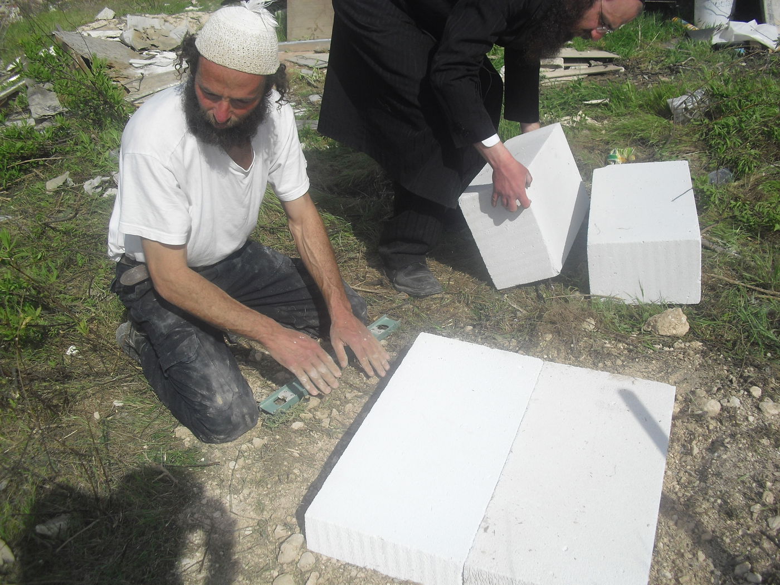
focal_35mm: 36
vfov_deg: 39.7
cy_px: 292
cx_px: 390
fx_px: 811
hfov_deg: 51.4
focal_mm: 6.3
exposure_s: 1/400
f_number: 7.8
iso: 100
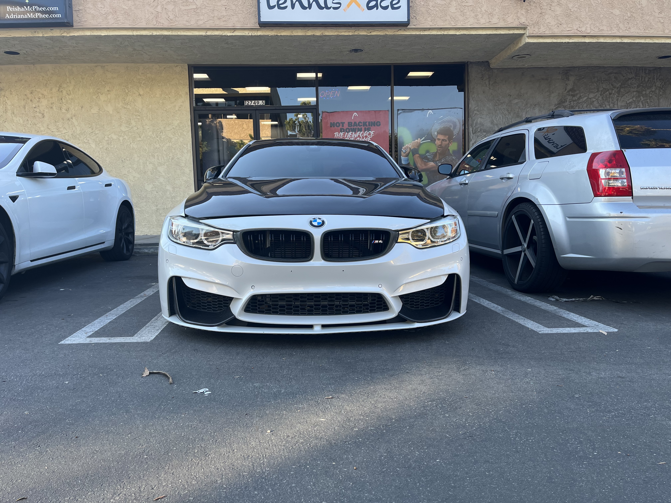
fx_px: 504
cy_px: 252
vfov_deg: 53.1
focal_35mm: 26
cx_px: 336
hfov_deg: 67.3
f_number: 1.6
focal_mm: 5.1
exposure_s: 1/315
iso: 50
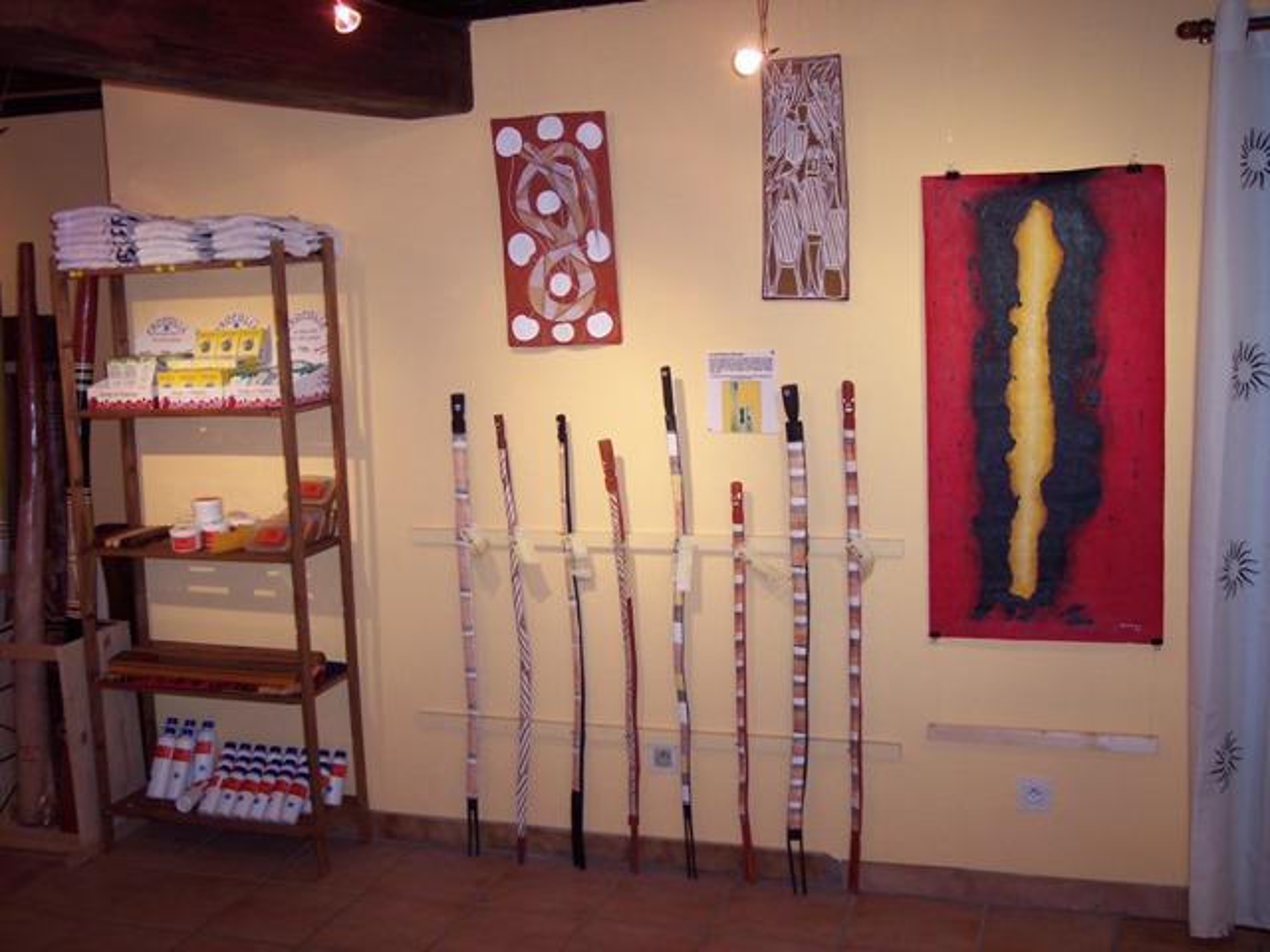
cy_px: 476
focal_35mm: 38
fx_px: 1394
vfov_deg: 37.7
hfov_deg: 49.0
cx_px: 635
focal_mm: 8
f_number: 2.8
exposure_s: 1/30
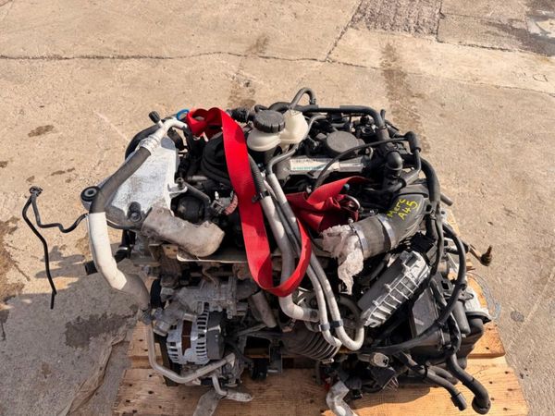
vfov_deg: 56.8
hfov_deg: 71.6
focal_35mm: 24
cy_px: 208
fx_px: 385
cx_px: 278
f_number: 1.78
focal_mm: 6.76
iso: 80
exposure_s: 1/2445
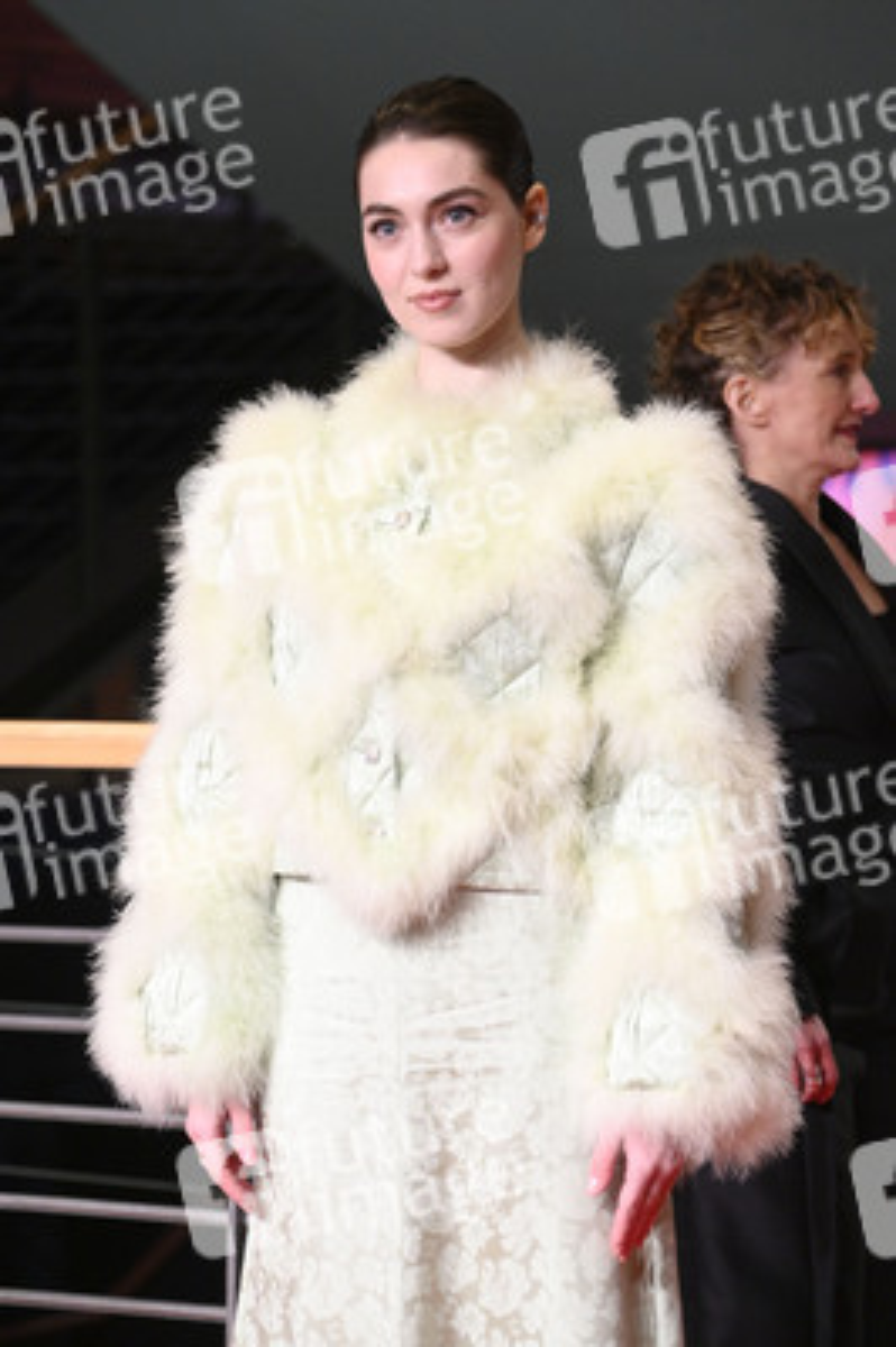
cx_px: 448
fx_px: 4562
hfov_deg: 11.2
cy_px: 674
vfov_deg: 16.8
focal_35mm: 122
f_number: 5.6
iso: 6400
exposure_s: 1/250
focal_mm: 122
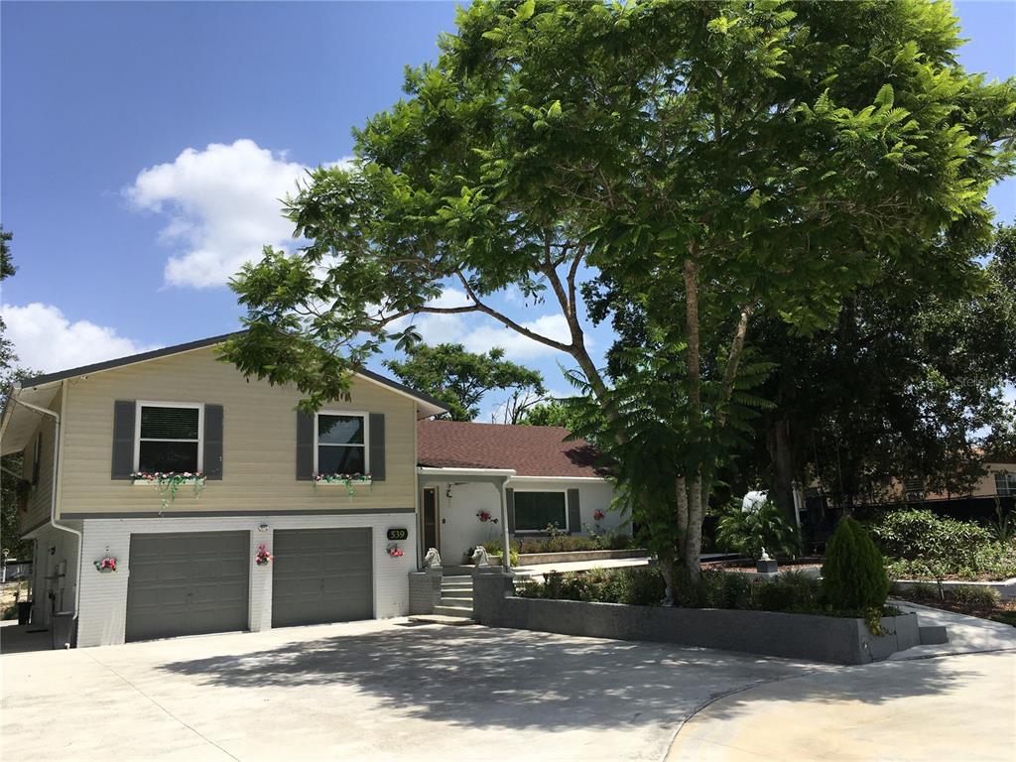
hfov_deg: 61.7
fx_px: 851
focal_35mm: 29
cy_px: 381
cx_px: 508
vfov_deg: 48.2
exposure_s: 1/2137
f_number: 2.2
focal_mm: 4.15
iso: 25
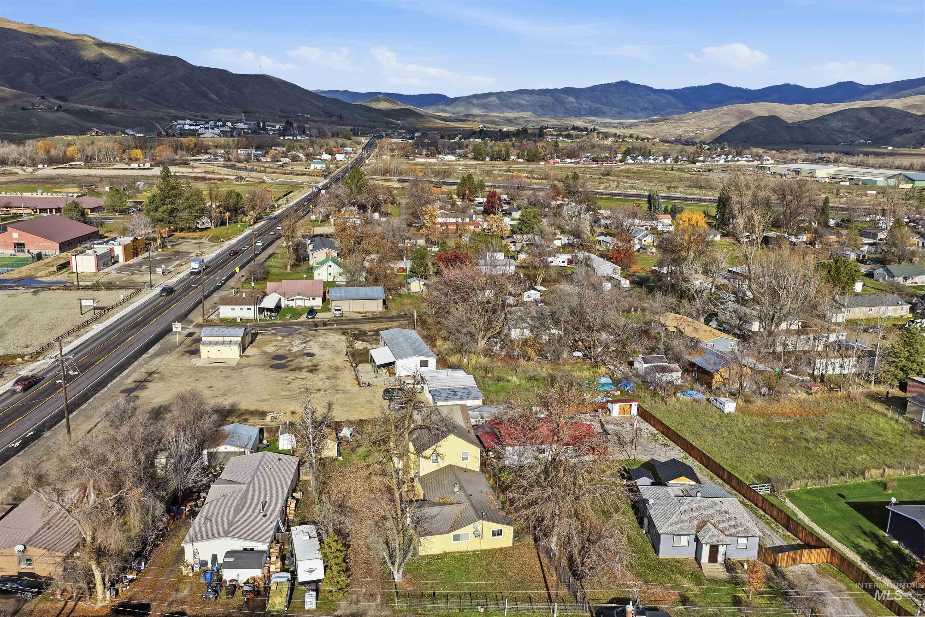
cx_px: 462
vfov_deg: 46.4
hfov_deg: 65.5
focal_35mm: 28
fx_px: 719
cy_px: 308
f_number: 2.8
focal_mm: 14.4
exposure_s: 1/3200
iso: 160
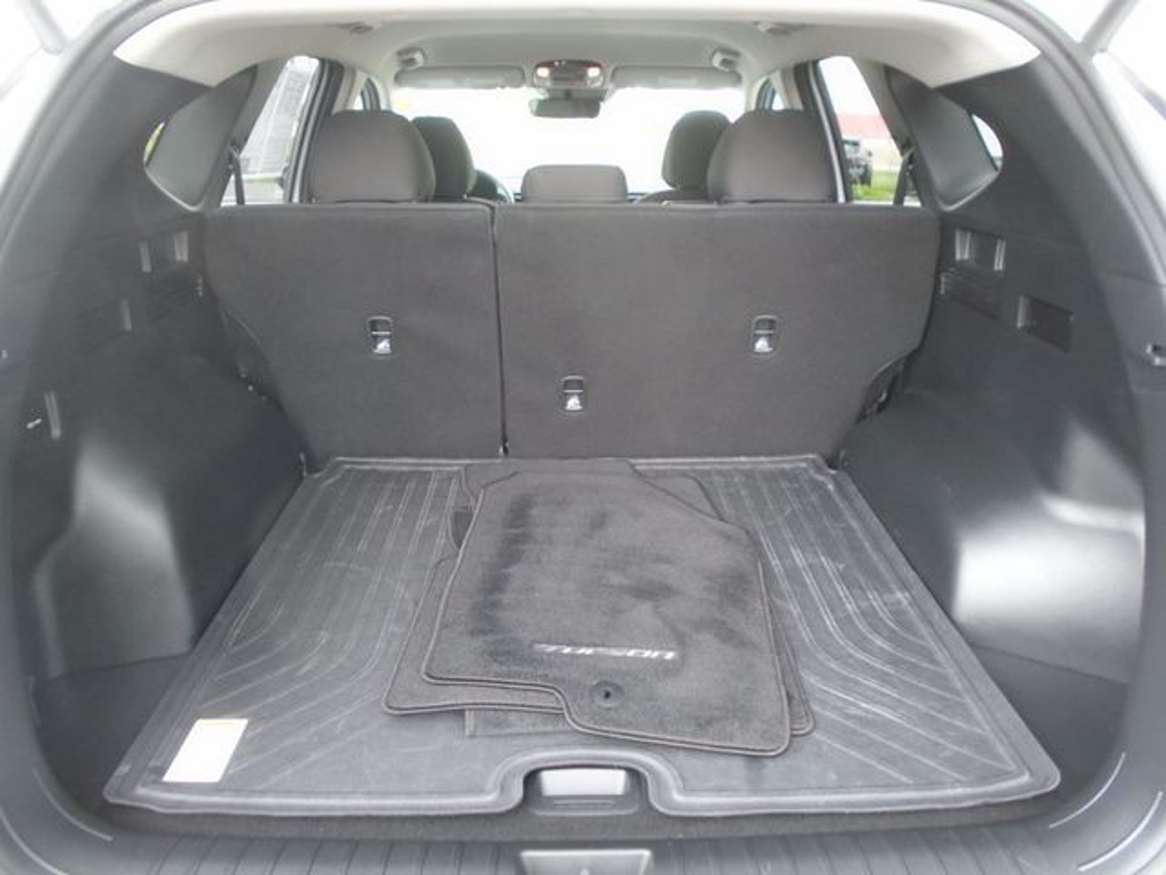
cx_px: 583
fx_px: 876
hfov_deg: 67.3
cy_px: 438
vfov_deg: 53.1
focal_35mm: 26
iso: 200
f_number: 3.2
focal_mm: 4.6
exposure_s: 1/30
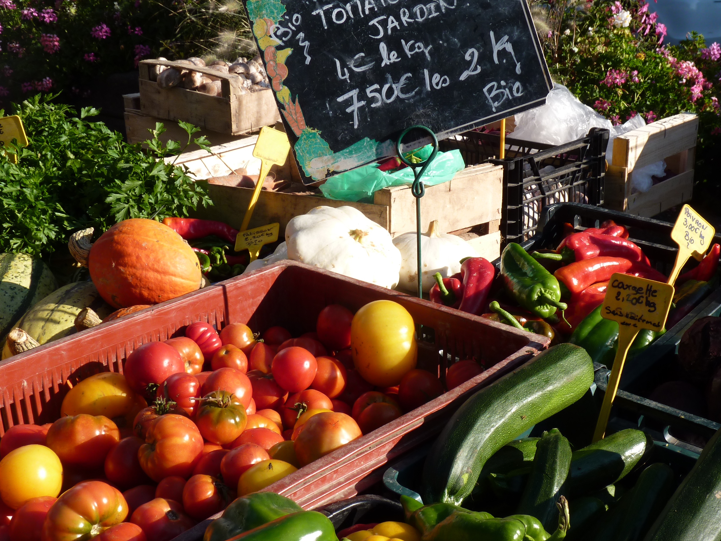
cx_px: 400
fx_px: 1146
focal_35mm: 55
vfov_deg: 26.5
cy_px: 305
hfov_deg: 34.9
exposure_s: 1/250
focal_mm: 8
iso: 80
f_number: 5
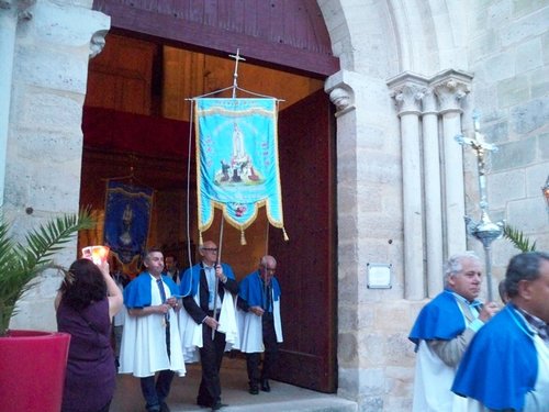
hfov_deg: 52.6
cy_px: 206
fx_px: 555
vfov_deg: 40.7
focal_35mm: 35
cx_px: 274
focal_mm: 6.3
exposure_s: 1/30
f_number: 3.1
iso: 1600
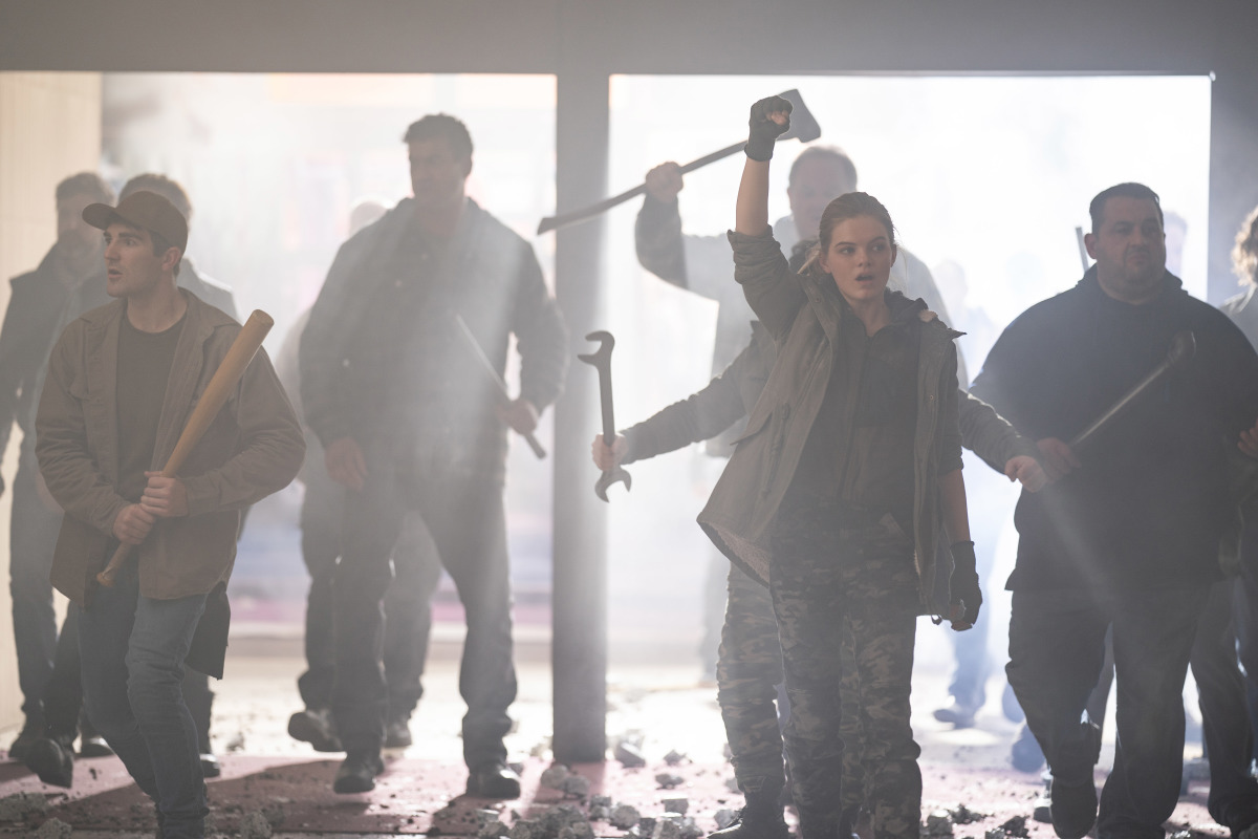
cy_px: 420
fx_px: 4717
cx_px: 629
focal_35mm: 135
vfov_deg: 10.2
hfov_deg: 15.2
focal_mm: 135
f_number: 2
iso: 250
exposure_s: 1/320
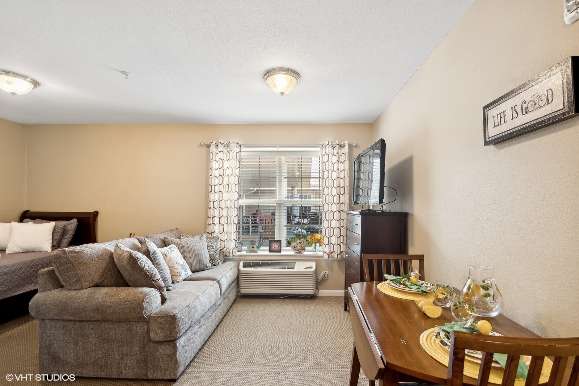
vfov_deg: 77.3
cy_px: 193
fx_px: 241
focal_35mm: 15
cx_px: 290
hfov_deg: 100.4
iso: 200
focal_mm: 10
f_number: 8
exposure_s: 1/3.33
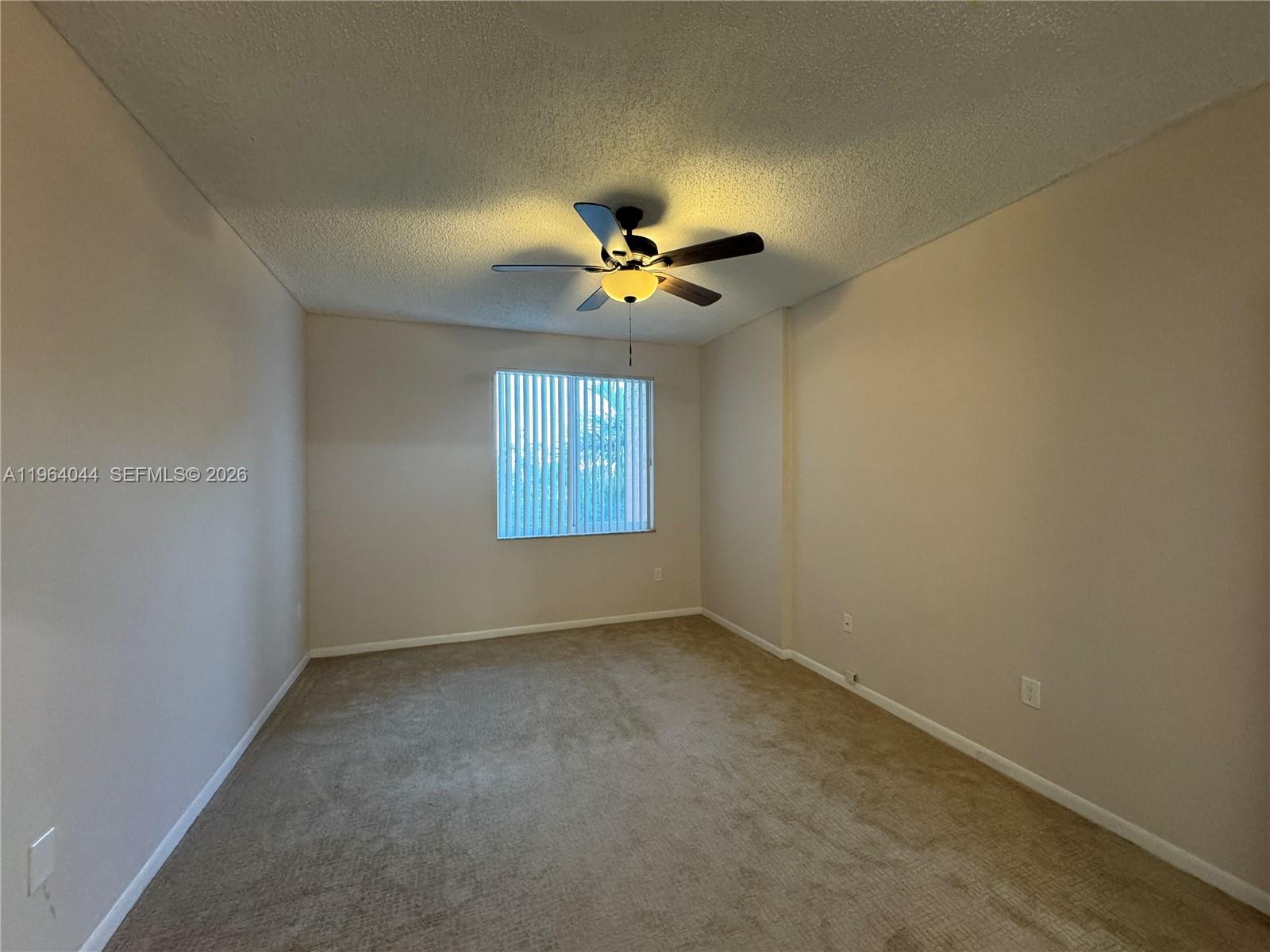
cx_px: 635
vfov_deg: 85.7
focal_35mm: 14
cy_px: 476
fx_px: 514
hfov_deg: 102.1
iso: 320
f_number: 2.2
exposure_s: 1/60
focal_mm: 2.22
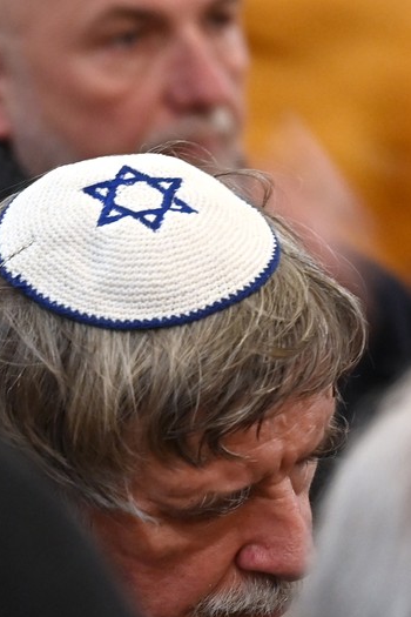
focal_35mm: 533
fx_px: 9127
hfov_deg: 2.6
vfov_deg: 3.9
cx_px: 175
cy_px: 492
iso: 3200
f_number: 5
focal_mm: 200
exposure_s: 1/13
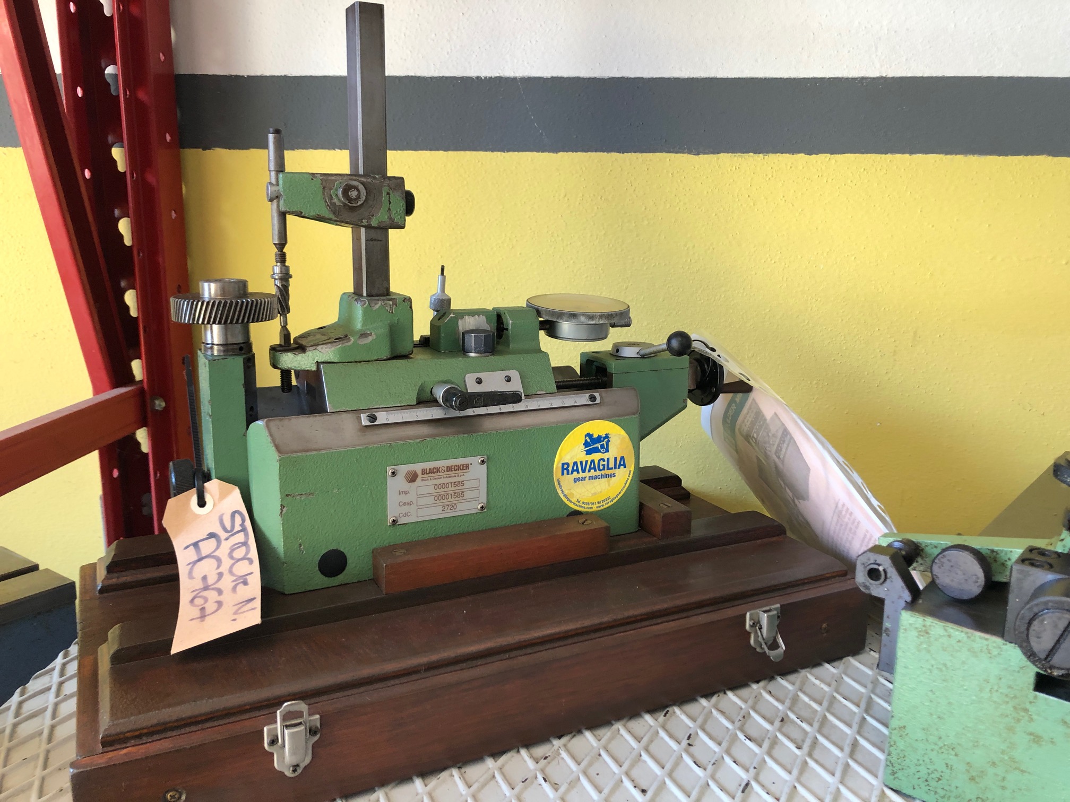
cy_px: 401
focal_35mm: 28
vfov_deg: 49.7
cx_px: 535
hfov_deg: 63.4
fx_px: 865
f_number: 1.8
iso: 32
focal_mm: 3.99
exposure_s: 1/30
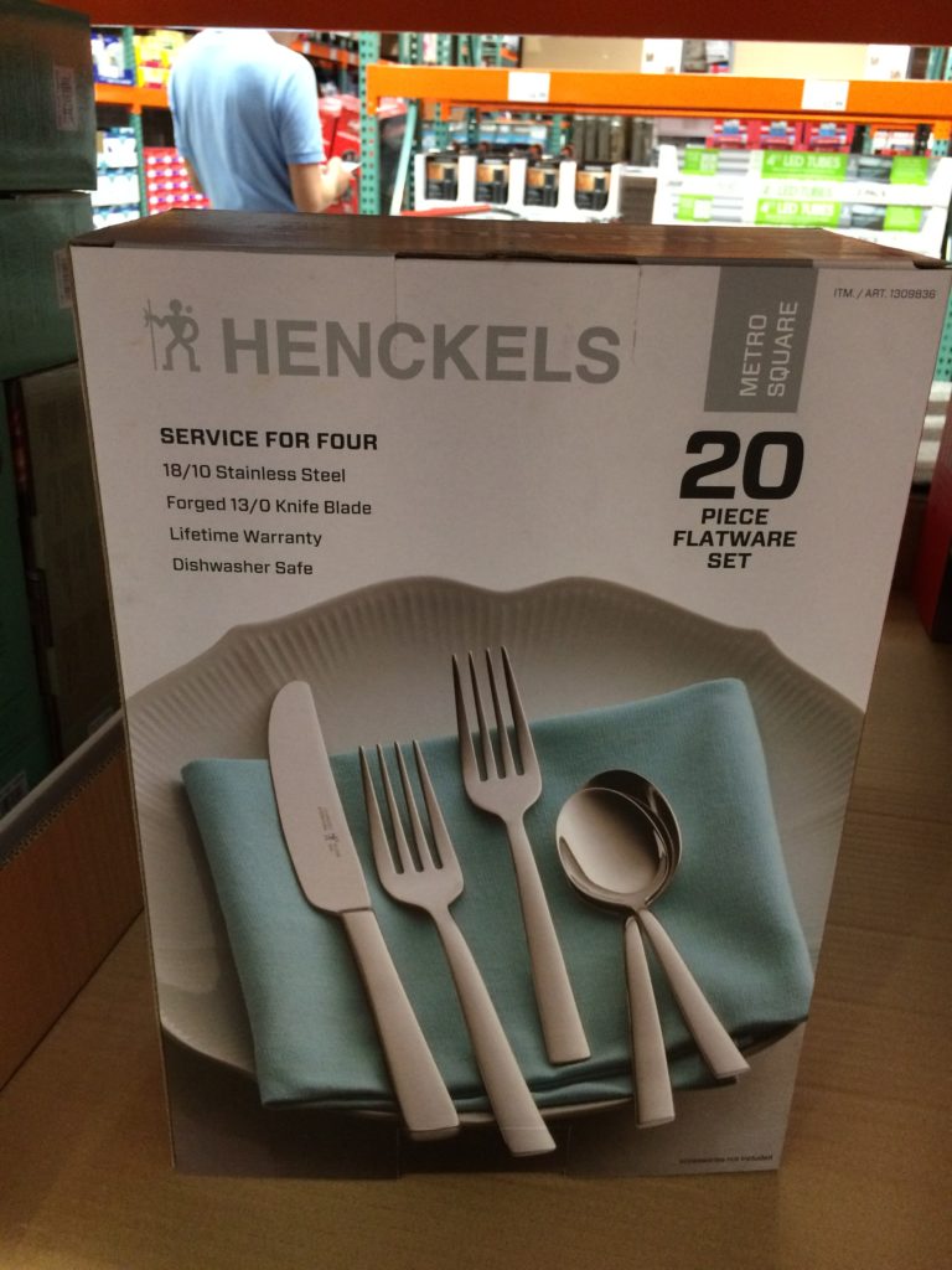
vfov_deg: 61.7
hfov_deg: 48.2
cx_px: 476
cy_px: 635
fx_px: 1063
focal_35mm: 29
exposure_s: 1/33
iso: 320
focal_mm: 4.15
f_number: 2.2
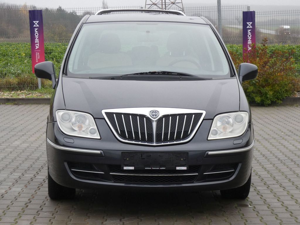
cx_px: 150
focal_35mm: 90
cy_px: 112
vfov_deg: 16.4
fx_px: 780
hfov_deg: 21.8
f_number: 5.6
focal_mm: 16
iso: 200
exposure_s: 1/80
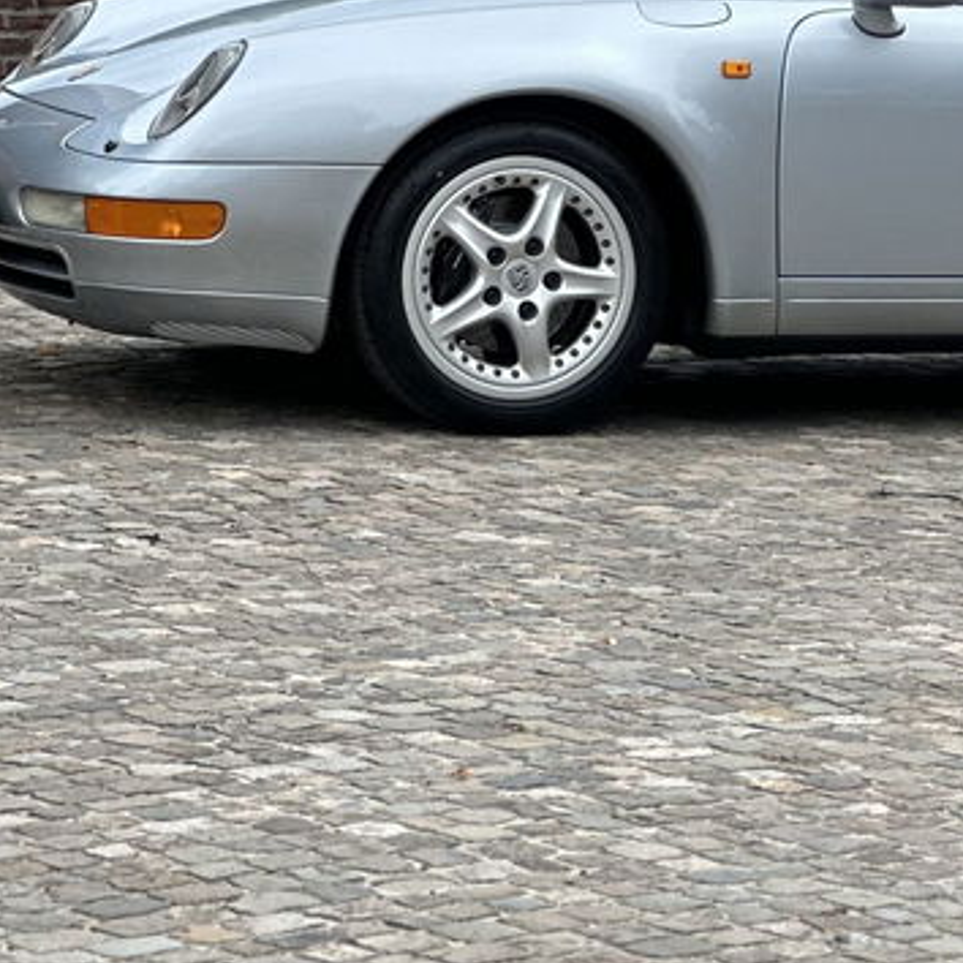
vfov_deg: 8.9
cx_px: 1039
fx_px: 6200
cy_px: 144
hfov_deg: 8.8
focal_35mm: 197
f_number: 2.8
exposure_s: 1/214
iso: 25
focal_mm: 9
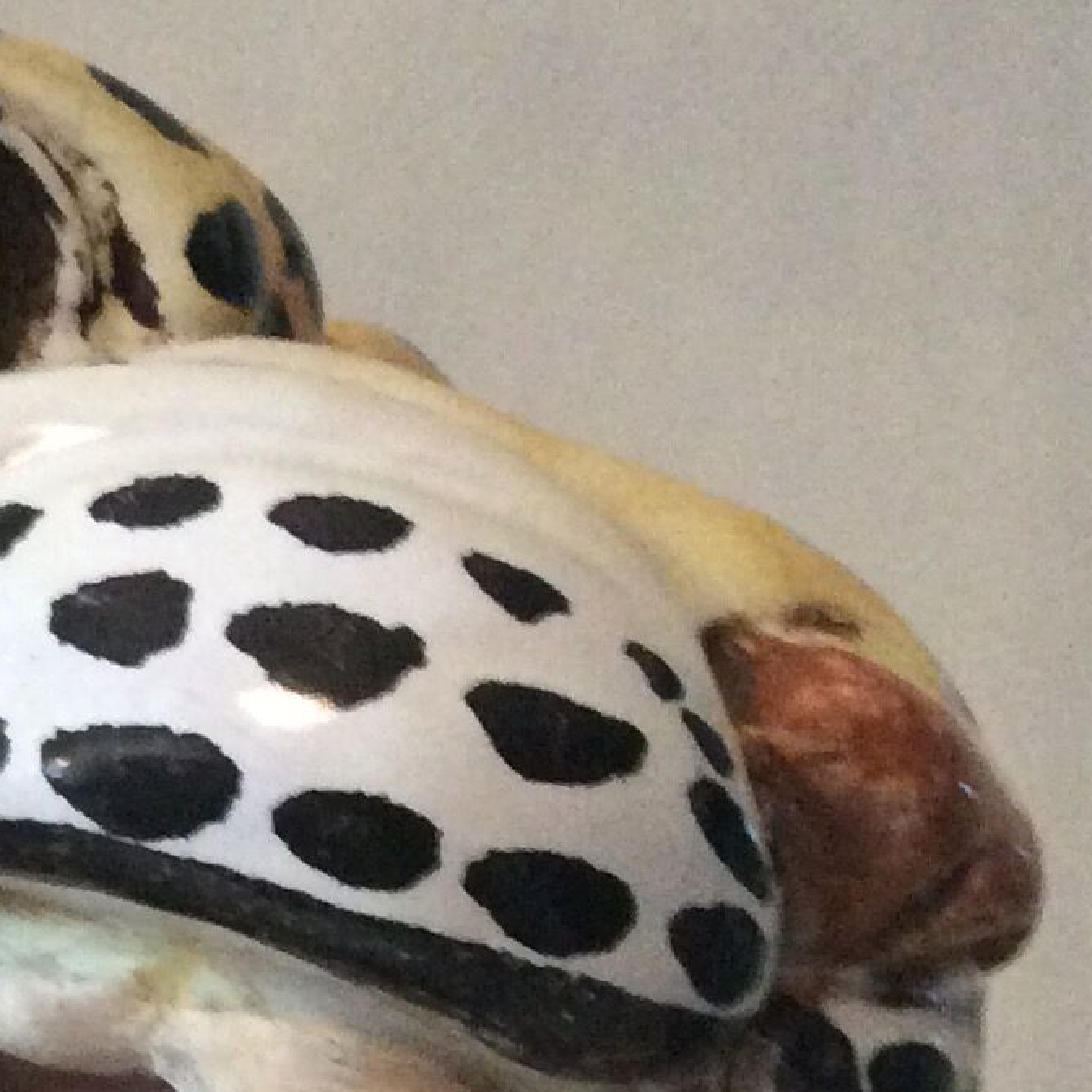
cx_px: -413
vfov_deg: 15.7
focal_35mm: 109
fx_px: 3890
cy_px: 1089
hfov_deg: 15.1
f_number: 2.4
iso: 250
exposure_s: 1/20
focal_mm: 3.3
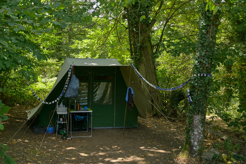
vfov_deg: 26.4
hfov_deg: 38.9
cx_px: 123
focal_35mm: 51
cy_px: 82
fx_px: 348
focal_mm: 51
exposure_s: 1/40
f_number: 8
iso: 100
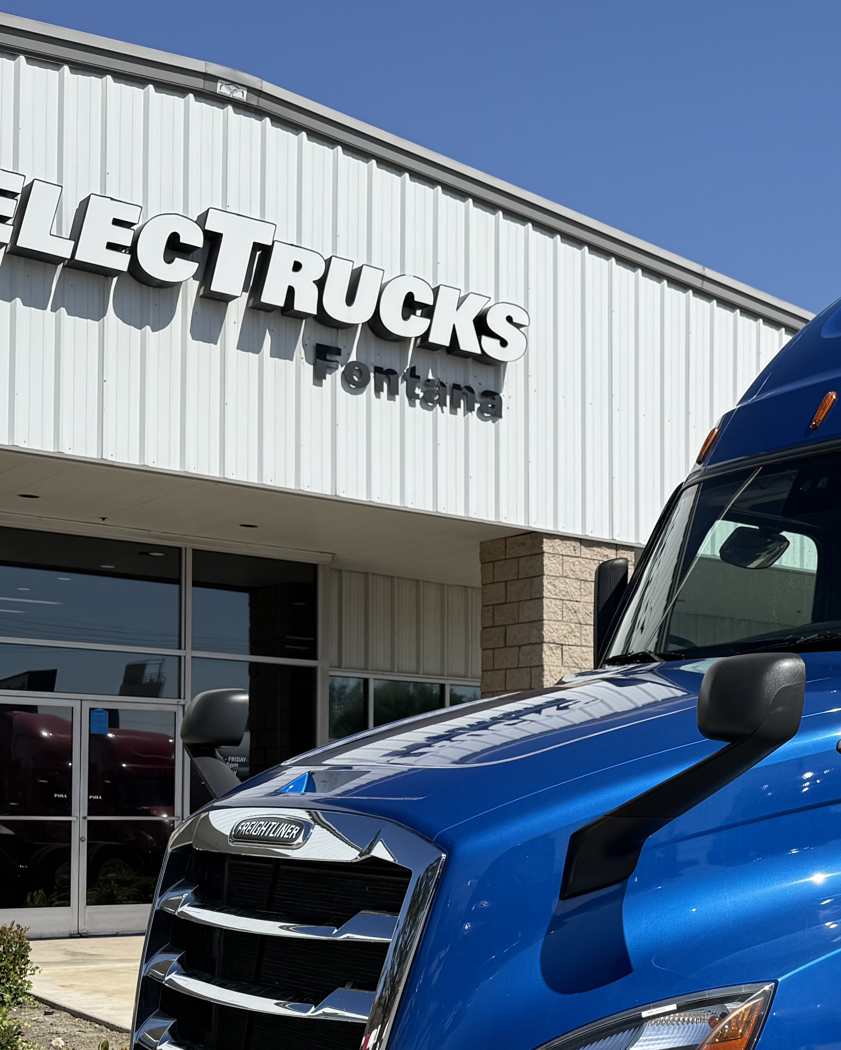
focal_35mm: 52
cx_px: 804
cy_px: 784
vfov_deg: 35.2
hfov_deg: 27.7
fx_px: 1618
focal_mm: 6.76
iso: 80
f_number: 1.78
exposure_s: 1/4673
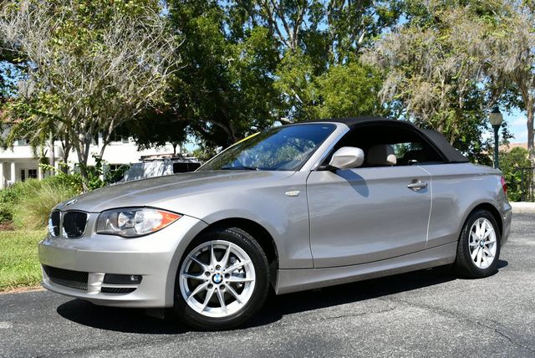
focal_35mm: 42
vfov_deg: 32.0
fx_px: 625
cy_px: 179
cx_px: 268
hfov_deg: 46.4
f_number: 8
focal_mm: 21
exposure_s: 1/250
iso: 100
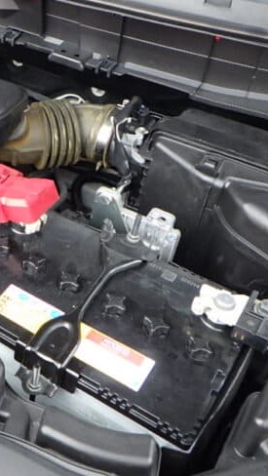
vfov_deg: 41.3
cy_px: 215
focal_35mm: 50
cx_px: -71
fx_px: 631
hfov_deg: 21.8
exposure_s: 1/60
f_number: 3.5
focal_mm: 5
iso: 125
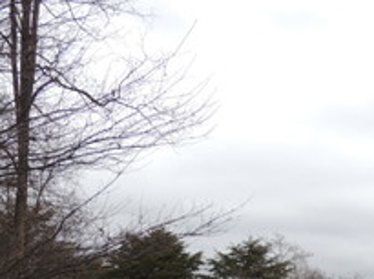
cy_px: 322
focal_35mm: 74
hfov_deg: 26.2
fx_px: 798
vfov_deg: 18.9
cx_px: 247
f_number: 3
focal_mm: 4.3
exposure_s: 1/320
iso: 100
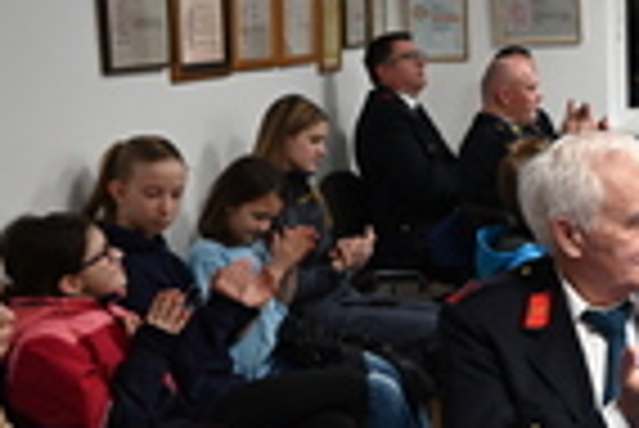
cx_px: 778
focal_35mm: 76
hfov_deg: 24.1
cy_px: 230
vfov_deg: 18.0
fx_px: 1350
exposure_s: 1/125
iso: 1800
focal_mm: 24
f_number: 4
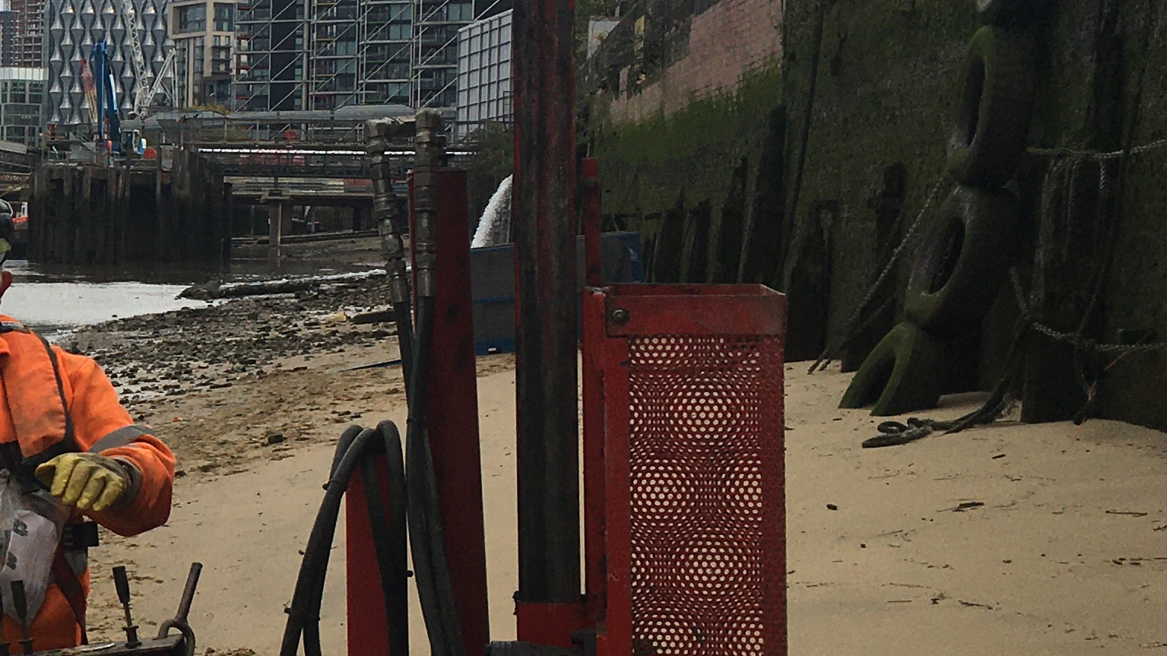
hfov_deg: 23.3
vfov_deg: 14.6
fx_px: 2568
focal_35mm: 83
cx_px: -252
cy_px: 303
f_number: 2.2
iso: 25
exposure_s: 1/1399
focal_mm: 4.15
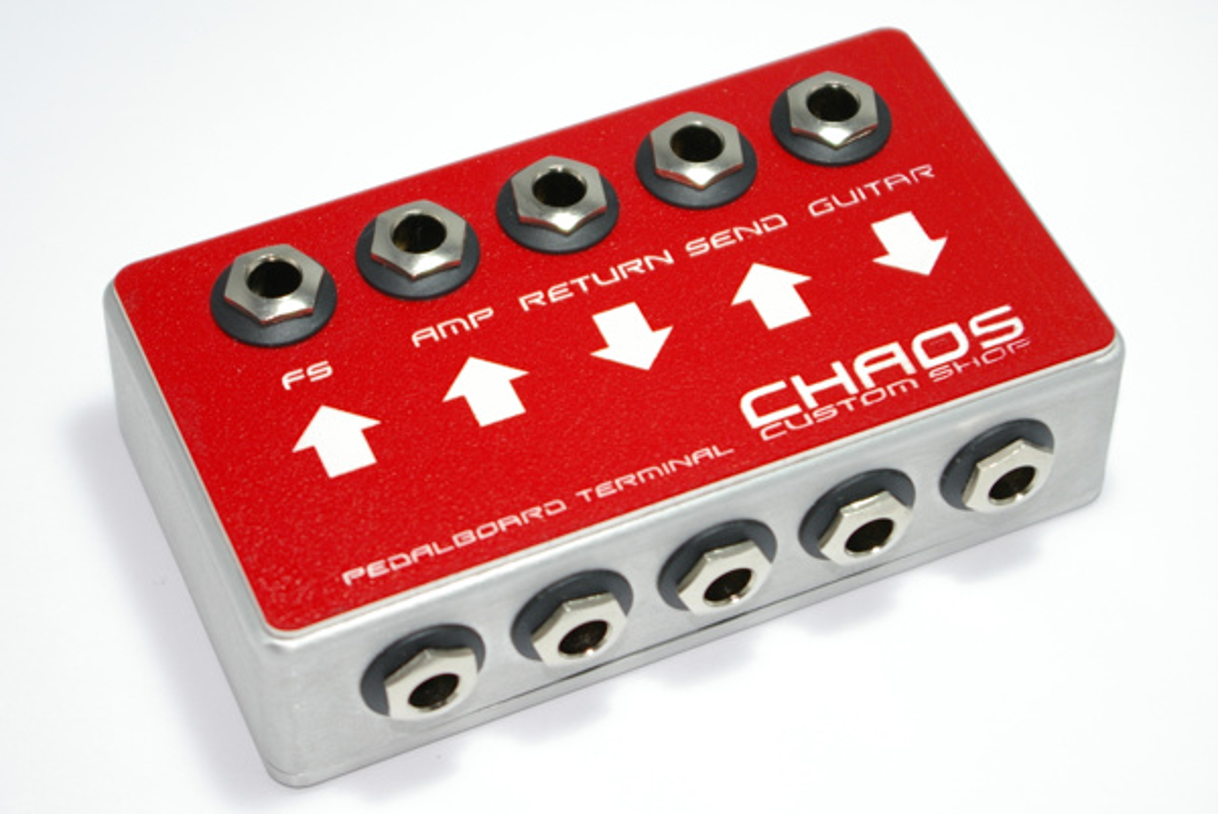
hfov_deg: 29.8
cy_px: 407
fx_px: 2285
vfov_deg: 20.2
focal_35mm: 68
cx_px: 609
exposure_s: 1/60
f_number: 4.5
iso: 200
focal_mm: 45
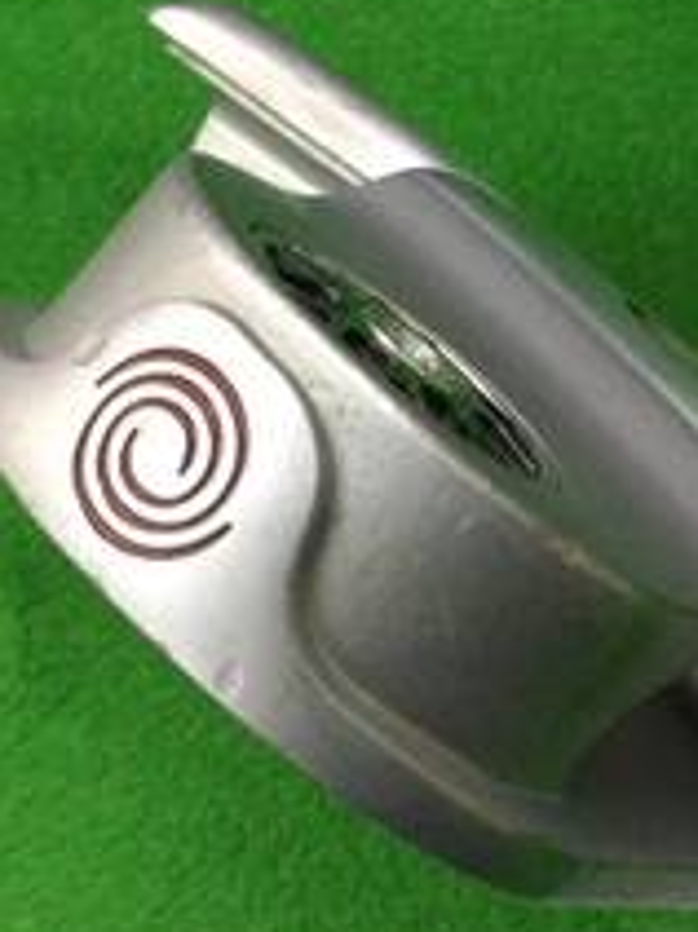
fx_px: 2530
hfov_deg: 15.7
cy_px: 570
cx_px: 420
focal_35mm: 94
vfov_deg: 20.8
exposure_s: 1/30
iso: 100
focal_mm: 3.3
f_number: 2.4
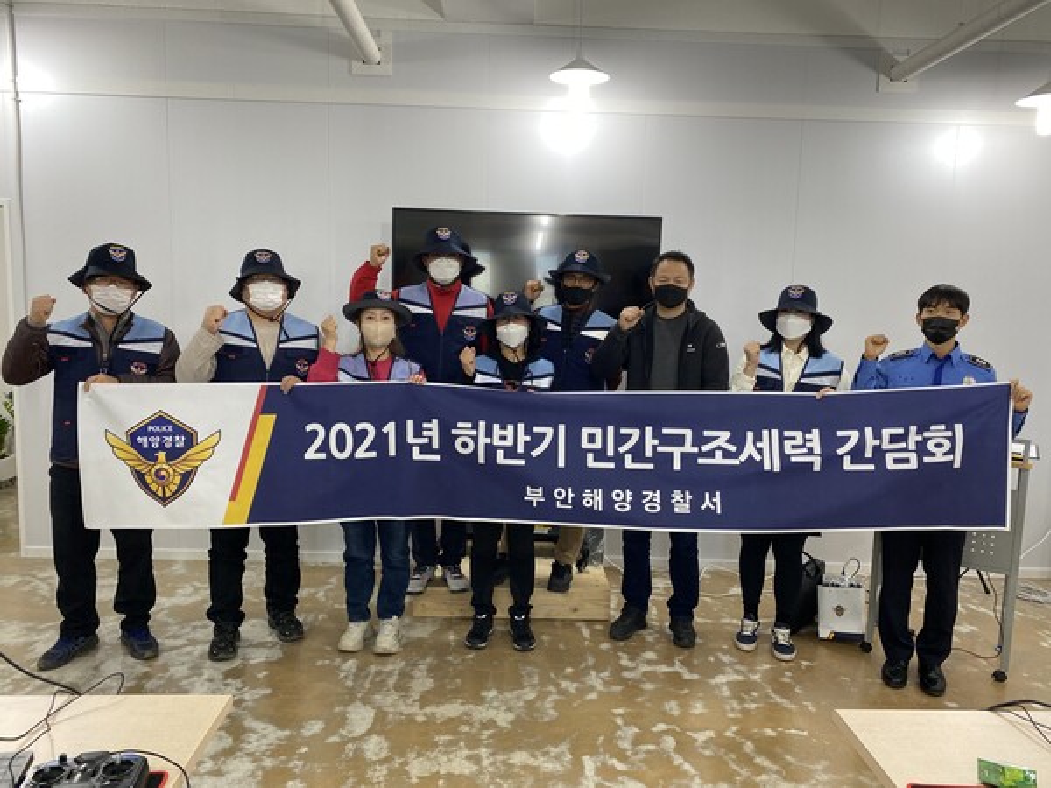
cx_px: 526
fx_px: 789
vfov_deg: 53.1
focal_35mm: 26
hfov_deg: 67.3
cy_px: 394
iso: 100
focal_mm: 4.25
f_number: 1.8
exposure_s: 1/120
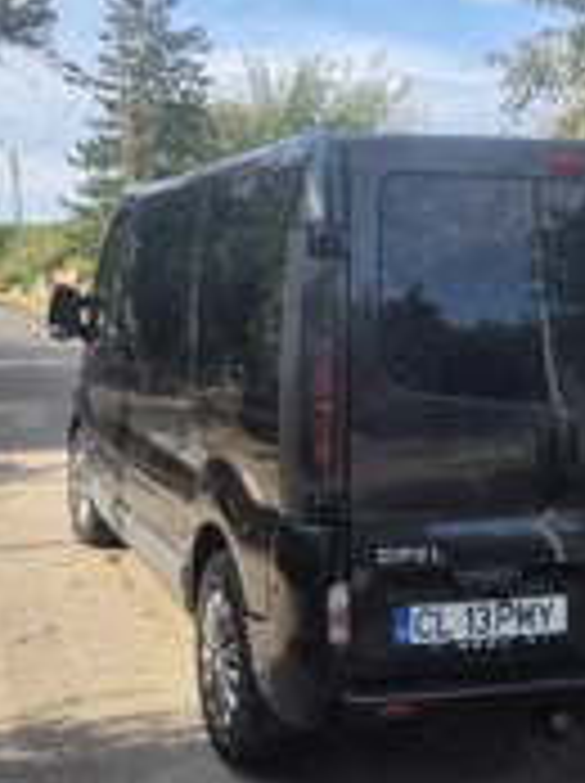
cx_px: 342
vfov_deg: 36.2
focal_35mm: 53
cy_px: 428
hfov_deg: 27.4
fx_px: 1197
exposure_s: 1/769
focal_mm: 5.4
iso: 25
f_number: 1.8
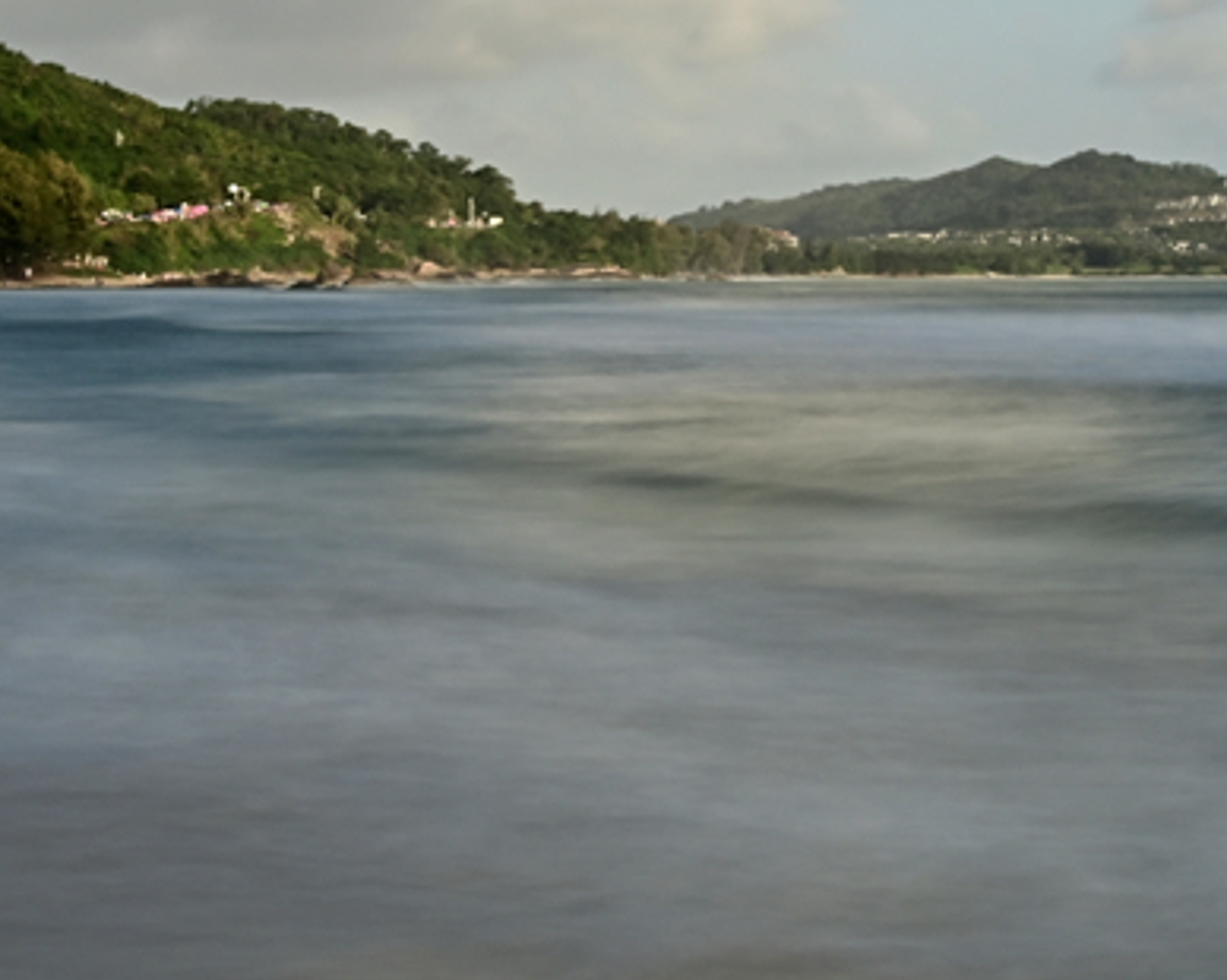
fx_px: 3319
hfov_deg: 20.5
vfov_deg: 16.5
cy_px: 22
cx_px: 1126
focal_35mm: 91
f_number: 16
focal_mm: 31.5
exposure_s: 8
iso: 100
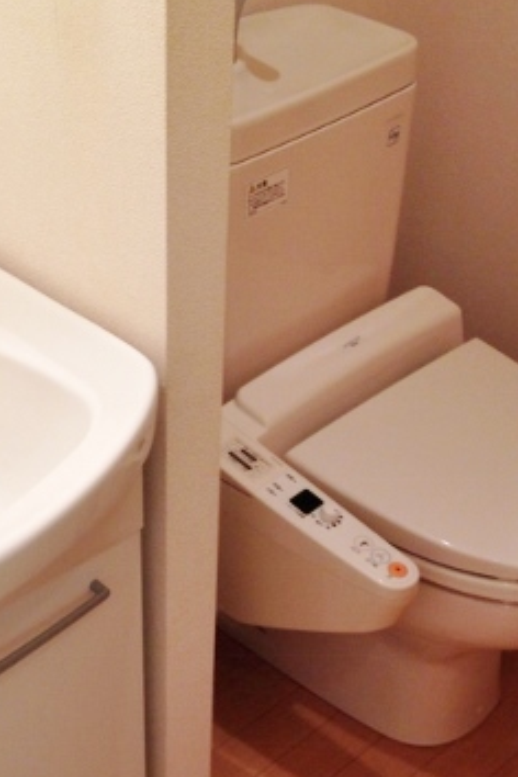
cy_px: 511
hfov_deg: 21.8
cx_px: 151
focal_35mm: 62
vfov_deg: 32.1
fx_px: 1338
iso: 50
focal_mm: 4.12
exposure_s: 1/20
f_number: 2.4
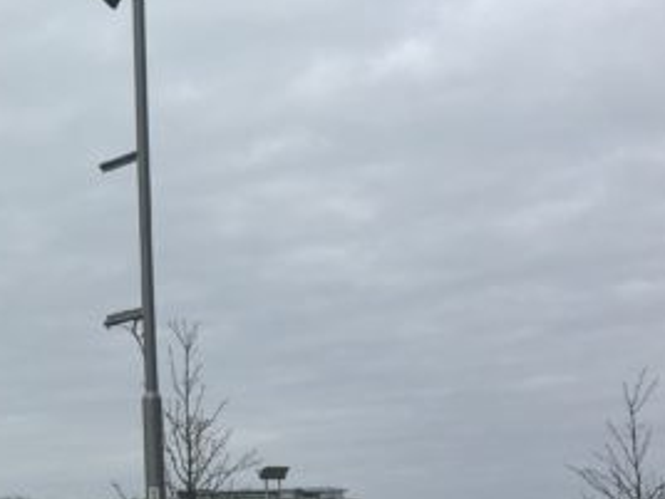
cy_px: 186
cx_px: -112
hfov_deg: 22.0
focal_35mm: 83
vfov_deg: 17.8
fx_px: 1594
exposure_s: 1/761
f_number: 2.2
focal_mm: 4.15
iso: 25
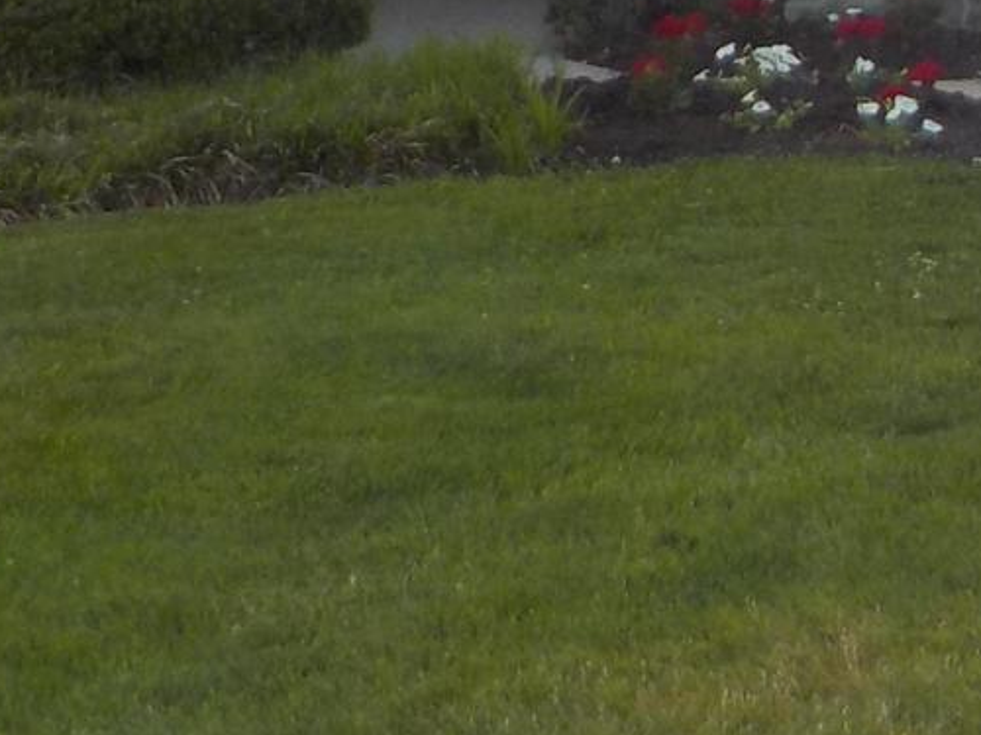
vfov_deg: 11.7
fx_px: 3486
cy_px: -251
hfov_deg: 15.1
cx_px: 1356
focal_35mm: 123
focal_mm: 4.1
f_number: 3.3
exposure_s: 1/500
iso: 125
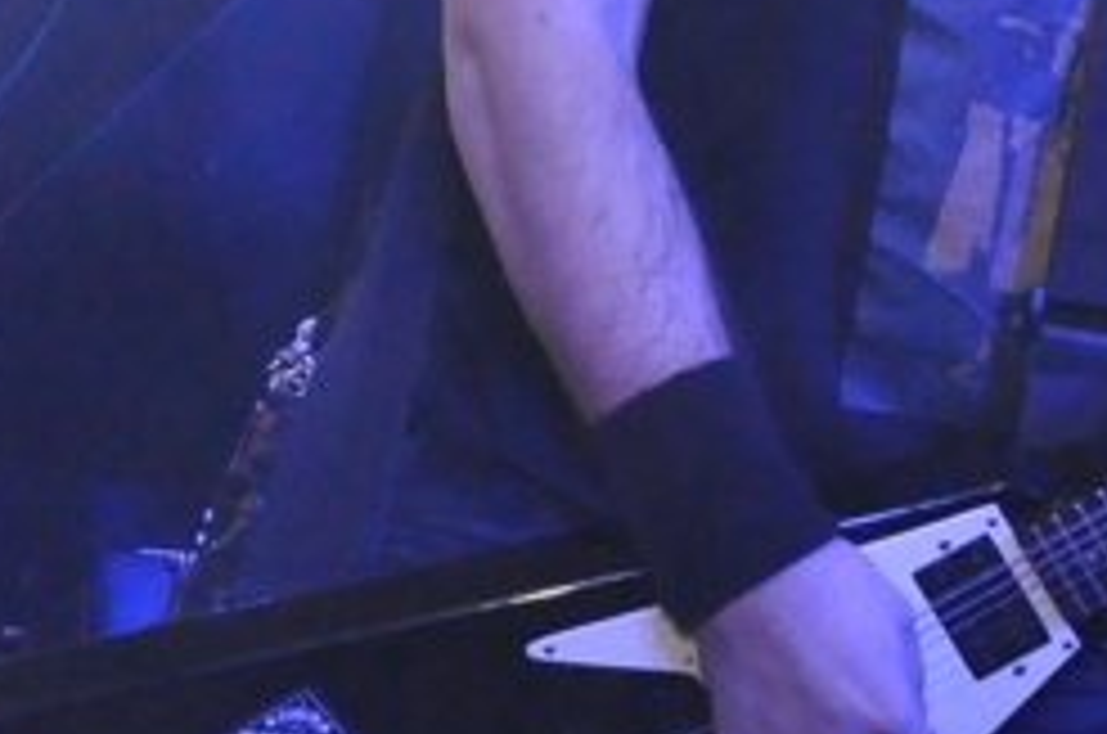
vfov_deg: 9.0
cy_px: -126
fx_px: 4604
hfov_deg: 13.2
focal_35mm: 150
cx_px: 1480
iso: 2000
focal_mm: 24
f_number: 3.8
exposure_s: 1/250
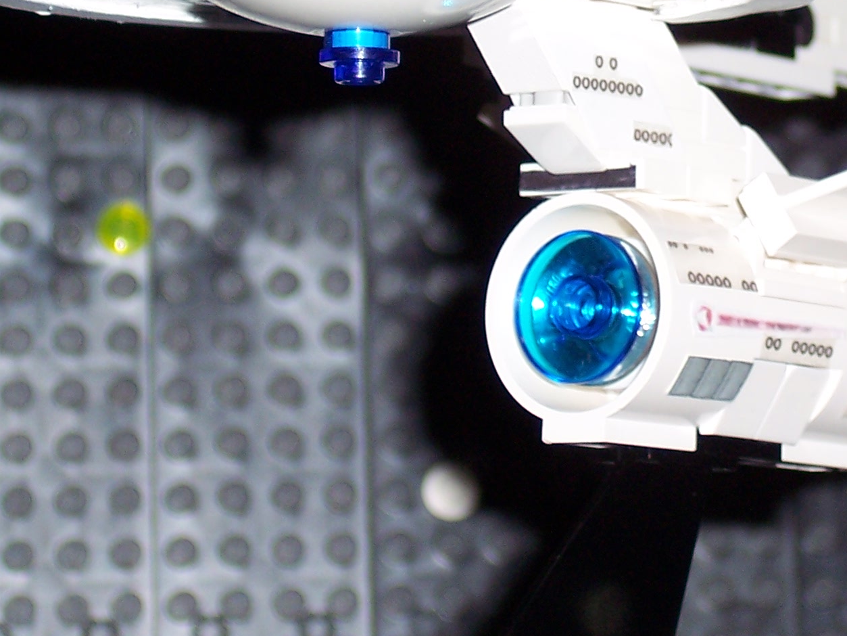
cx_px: 673
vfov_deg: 6.3
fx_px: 5800
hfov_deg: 8.3
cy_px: 12
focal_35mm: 237
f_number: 4.8
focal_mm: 21.3
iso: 100
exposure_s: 1/125
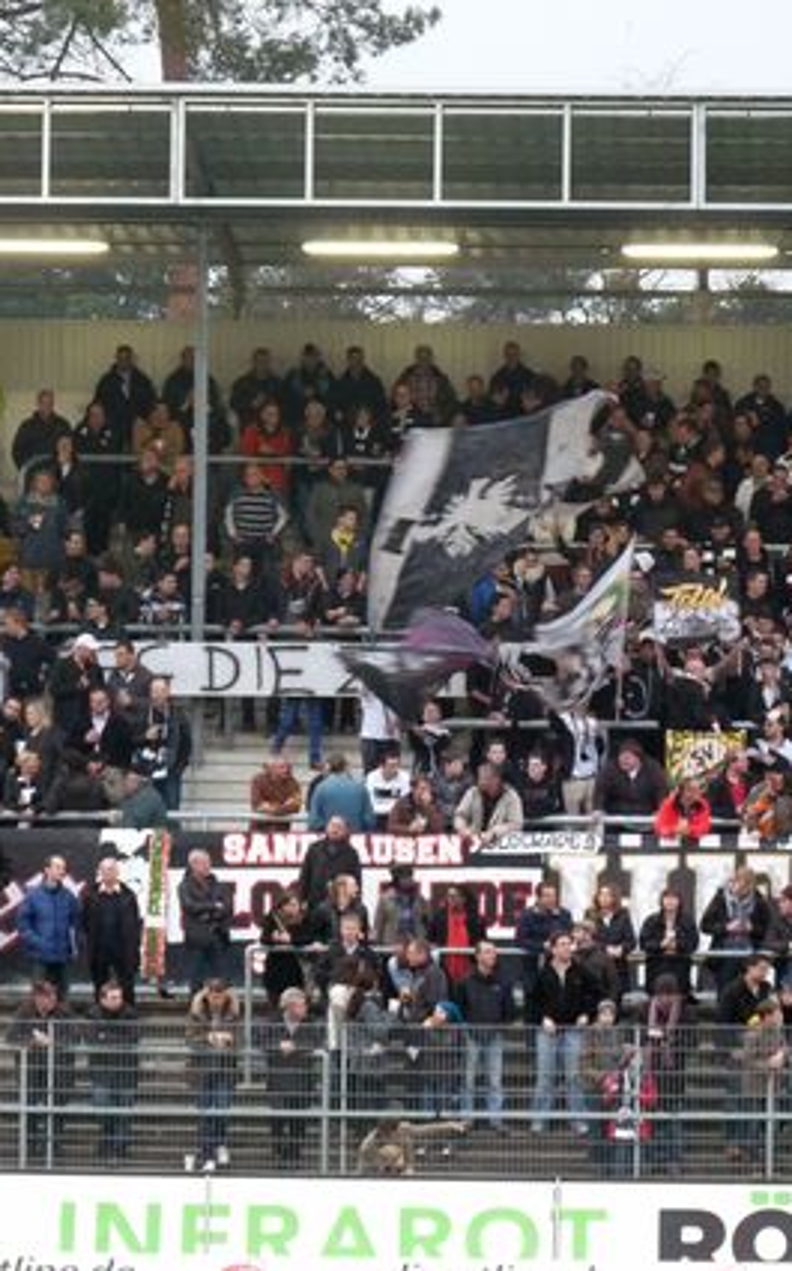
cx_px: 559
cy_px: 636
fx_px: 8856
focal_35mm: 256
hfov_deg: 5.1
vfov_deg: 8.2
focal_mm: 32
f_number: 3.7
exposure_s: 1/40
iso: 400
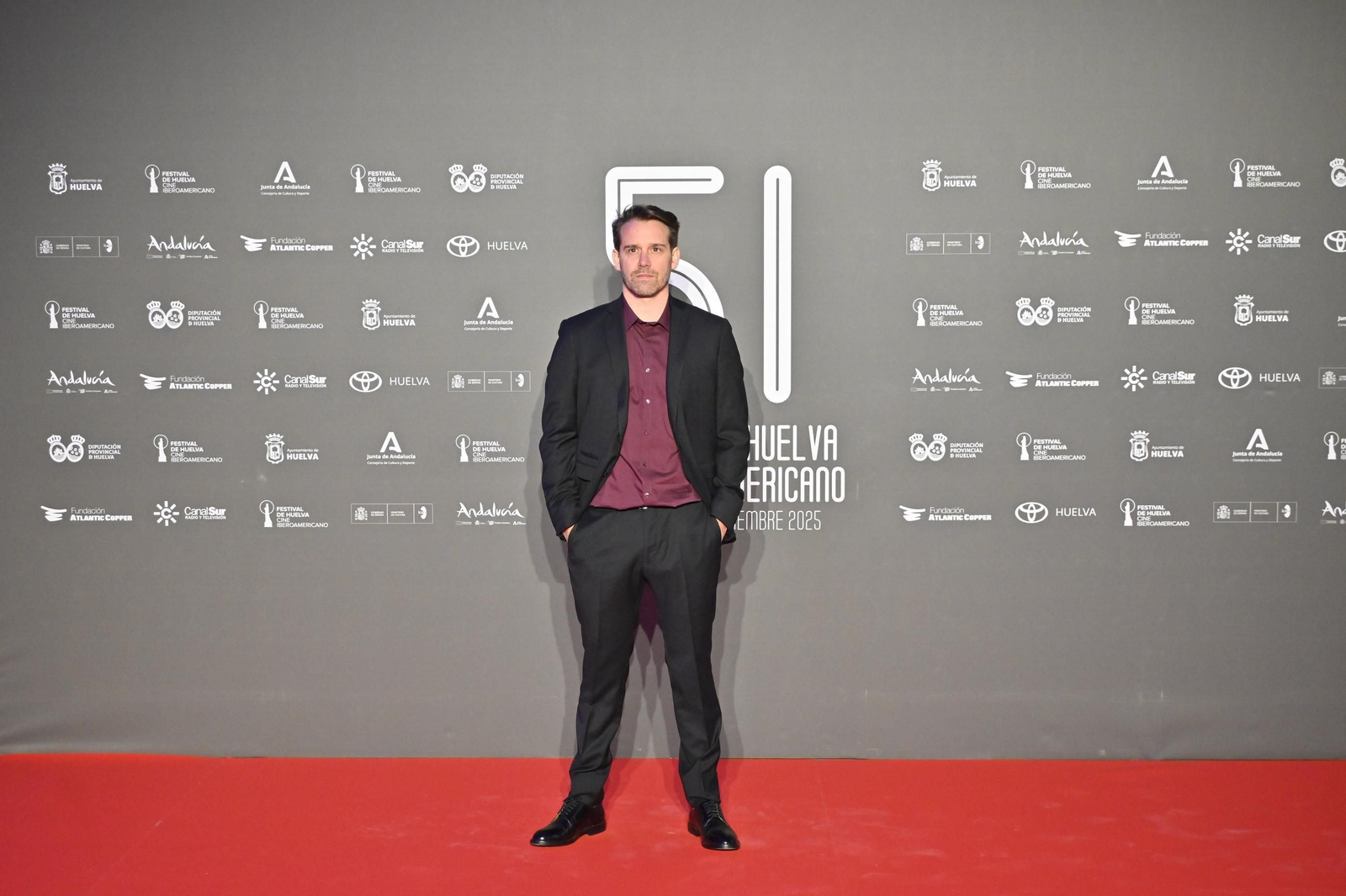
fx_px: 1850
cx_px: 673
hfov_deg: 40.0
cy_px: 448
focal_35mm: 50
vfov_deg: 27.2
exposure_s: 1/200
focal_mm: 33
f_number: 5
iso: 2000
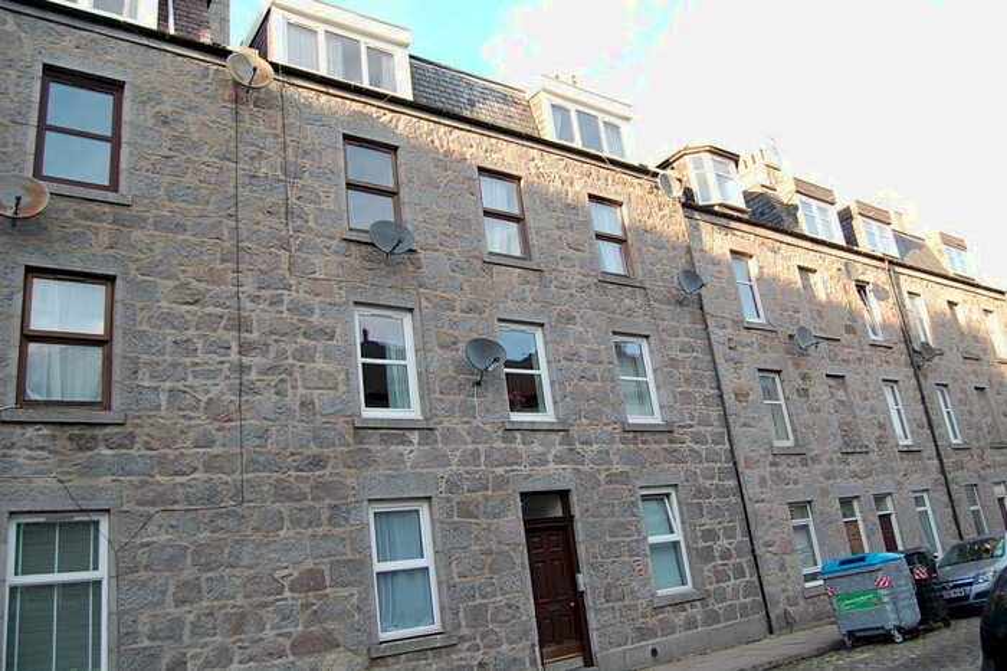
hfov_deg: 67.4
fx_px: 755
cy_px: 336
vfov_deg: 47.9
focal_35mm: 27
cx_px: 504
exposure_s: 1/125
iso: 220
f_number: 5.6
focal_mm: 18
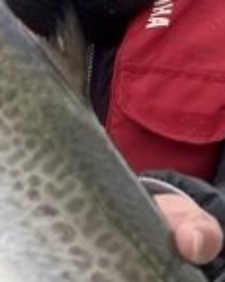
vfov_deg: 13.8
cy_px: 225
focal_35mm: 139
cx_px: 117
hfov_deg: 11.1
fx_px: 1158
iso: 80
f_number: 1.78
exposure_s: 1/535
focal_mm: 6.86
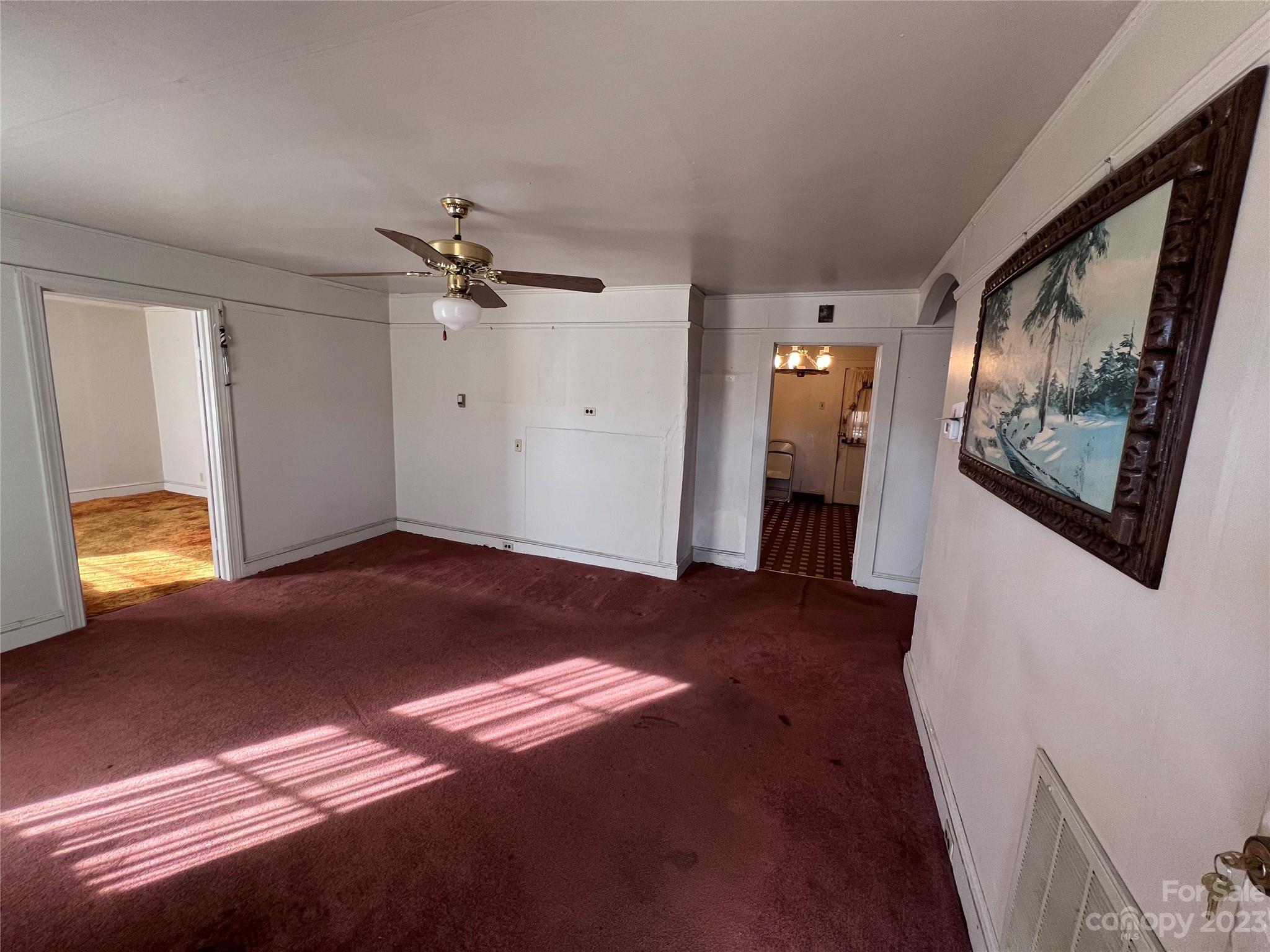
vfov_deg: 89.9
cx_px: 635
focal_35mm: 13
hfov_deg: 106.2
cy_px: 476
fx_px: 477
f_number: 1.8
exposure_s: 1/120
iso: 160
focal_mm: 1.57
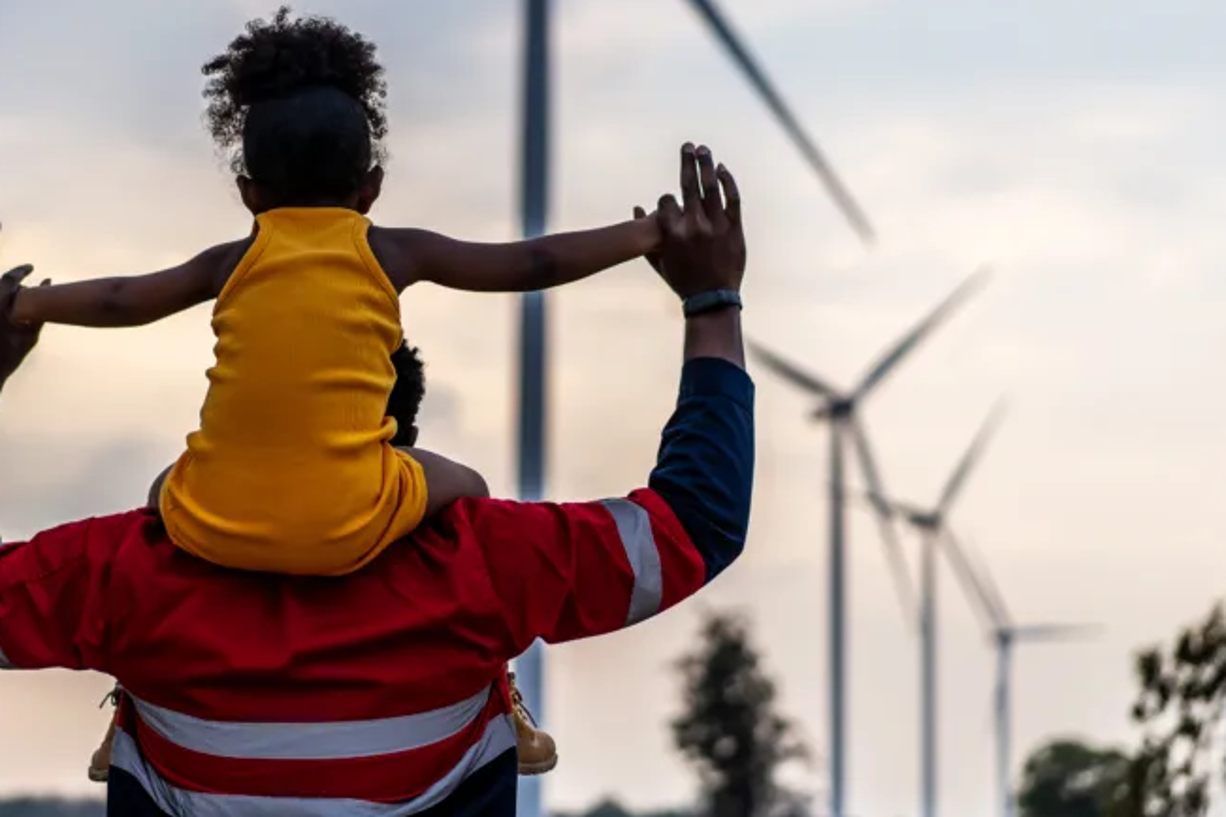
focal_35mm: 76
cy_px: 354
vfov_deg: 17.9
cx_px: 450
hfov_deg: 26.6
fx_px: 2588
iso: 100
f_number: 2
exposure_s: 1/1600
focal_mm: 55
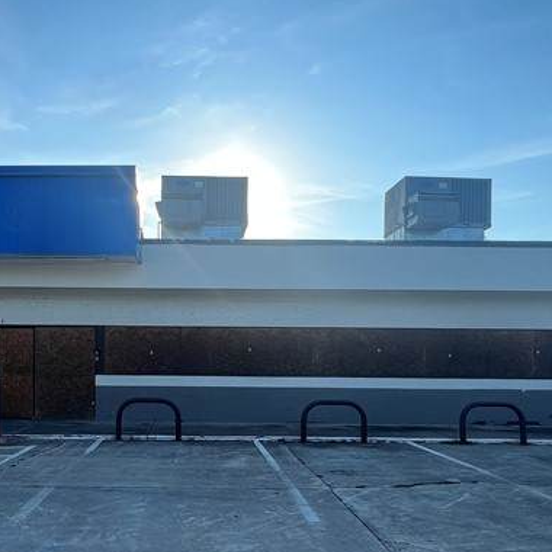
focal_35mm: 31
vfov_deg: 51.6
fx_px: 559
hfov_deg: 51.5
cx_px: 182
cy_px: 365
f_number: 1.8
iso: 32
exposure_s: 1/555
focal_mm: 1.57
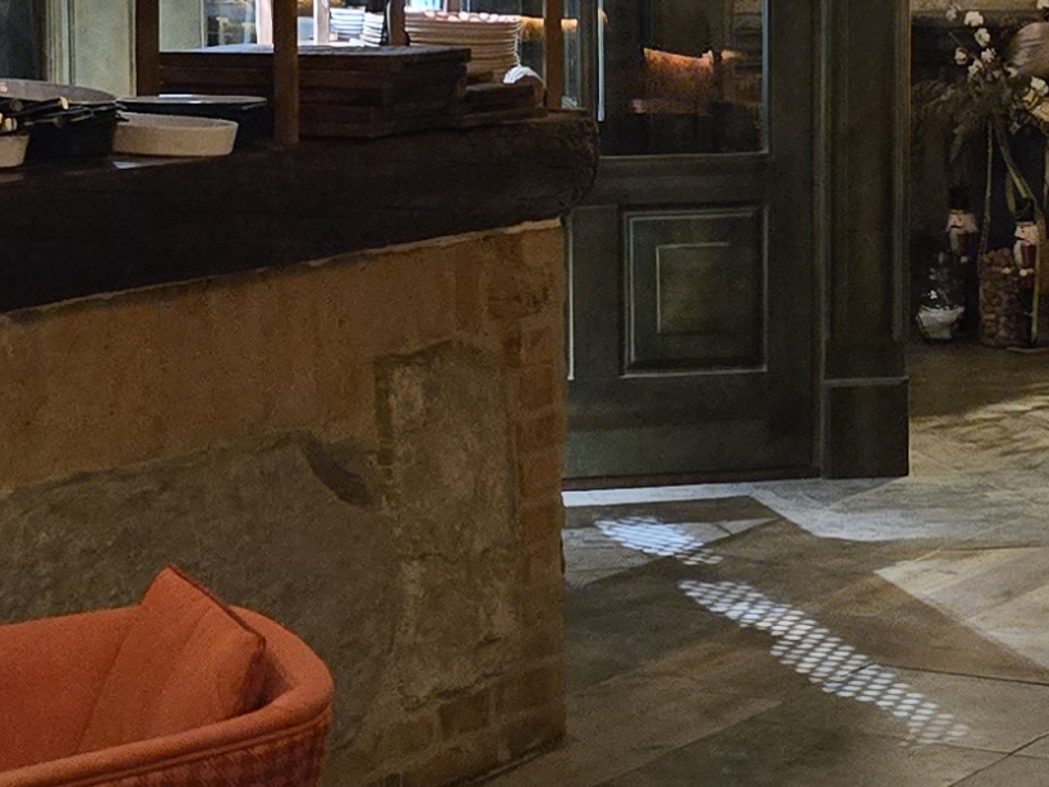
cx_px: 576
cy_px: 236
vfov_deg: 13.2
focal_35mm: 112
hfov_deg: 17.6
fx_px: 3395
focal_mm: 5.4
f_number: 1.8
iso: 1600
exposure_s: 1/100
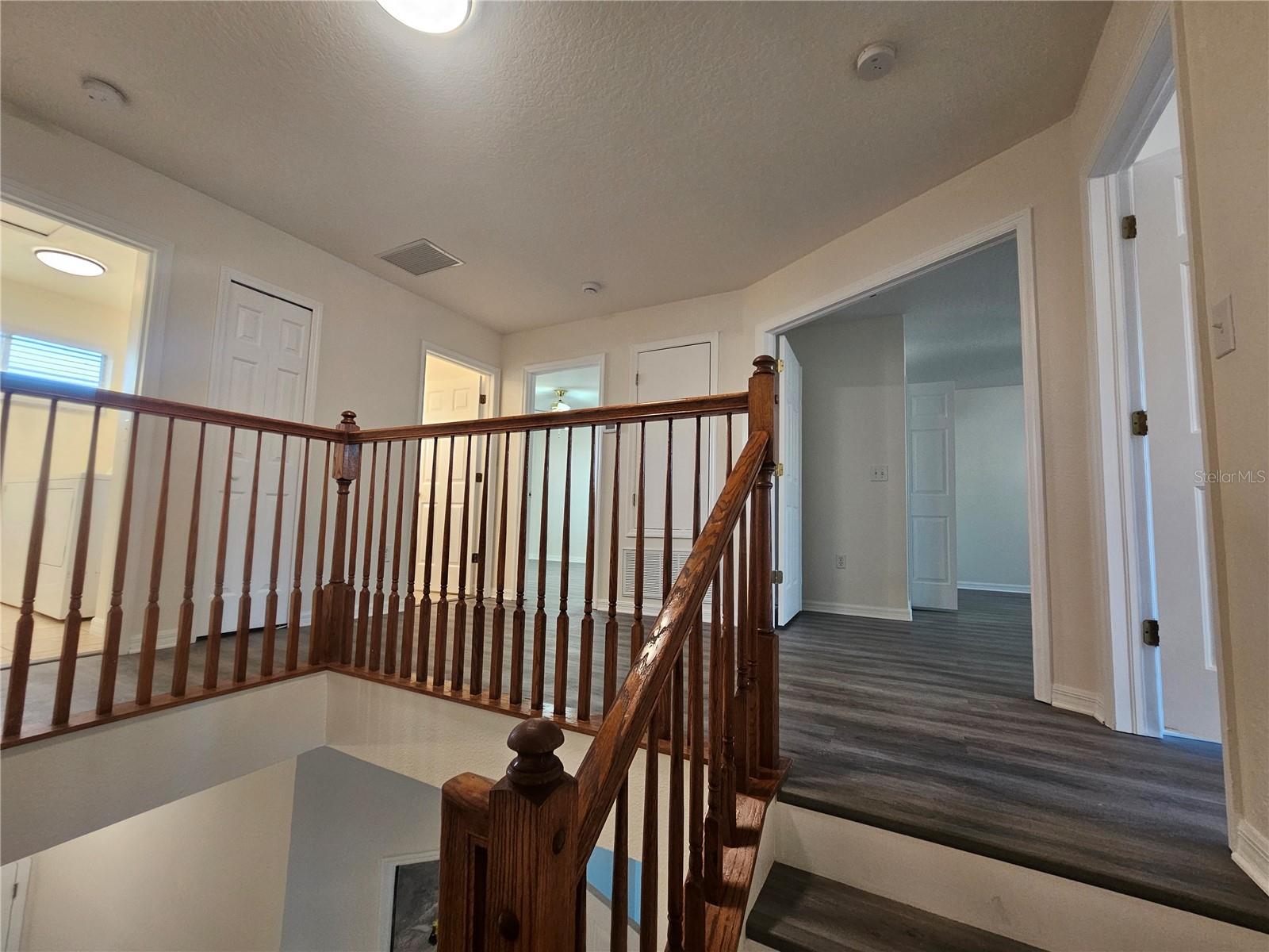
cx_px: 634
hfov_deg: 106.2
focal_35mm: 13
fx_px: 477
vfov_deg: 89.9
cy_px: 476
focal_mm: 2.2
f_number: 2.2
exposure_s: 1/60
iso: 250
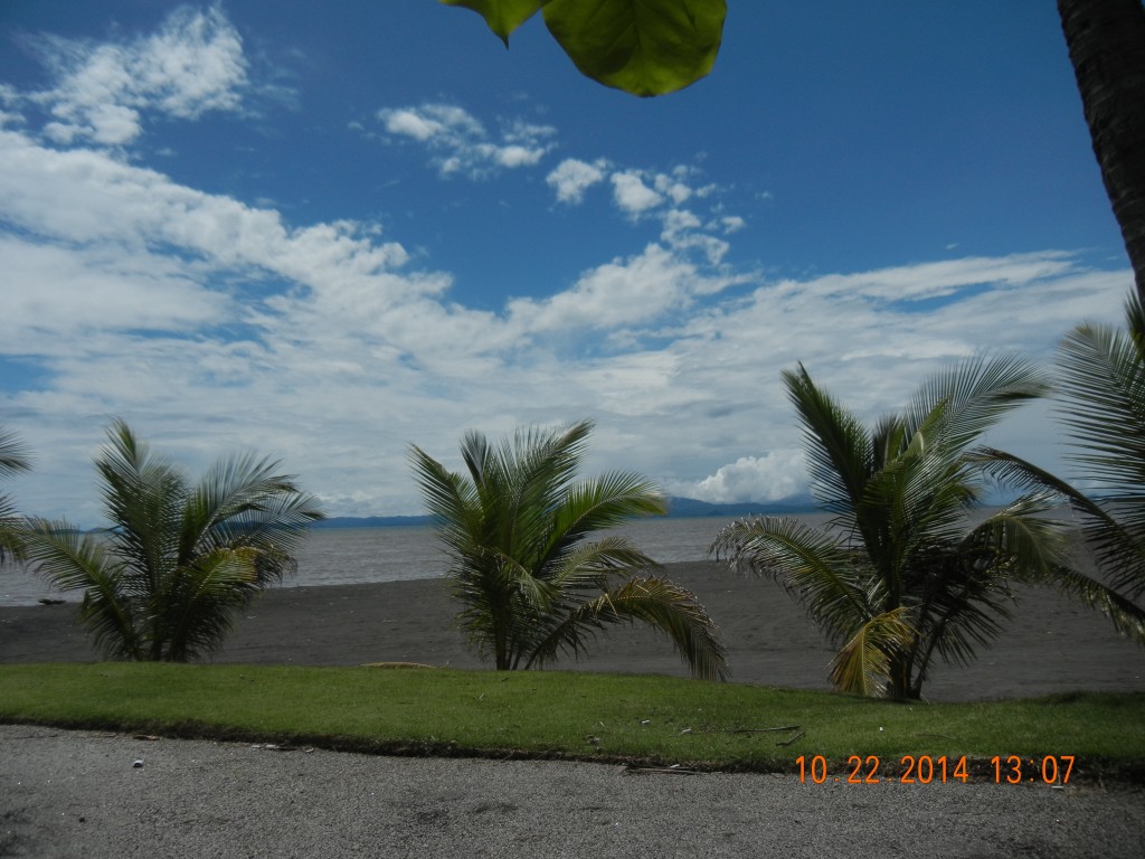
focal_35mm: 30
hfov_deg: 60.0
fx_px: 992
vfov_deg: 46.8
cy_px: 430
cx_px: 572
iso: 160
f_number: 7
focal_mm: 5.4
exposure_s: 1/1456
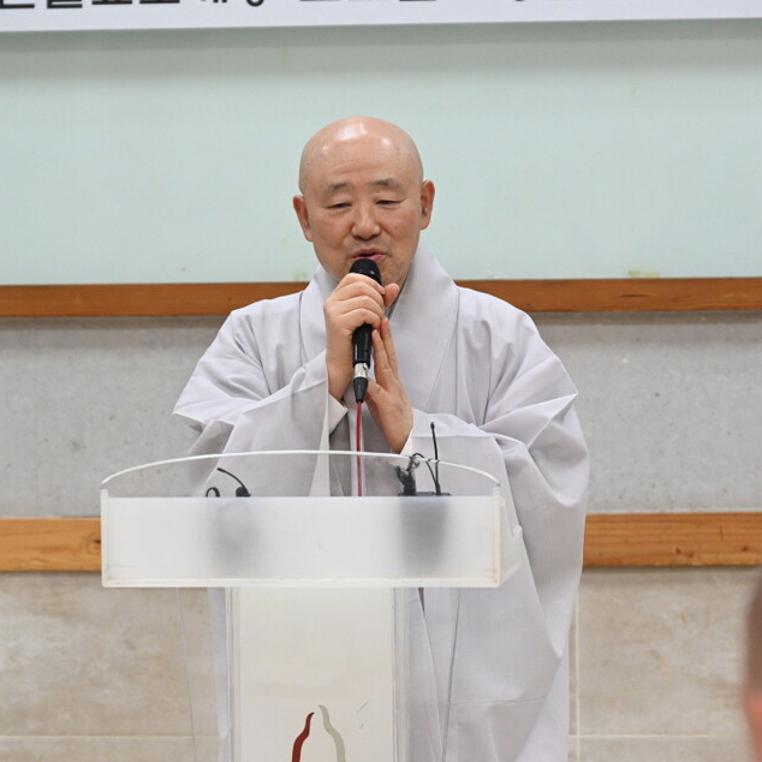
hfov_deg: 9.7
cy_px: 379
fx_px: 4483
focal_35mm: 180
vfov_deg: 9.7
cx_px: 380
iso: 3200
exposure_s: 1/250
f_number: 6.3
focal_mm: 140
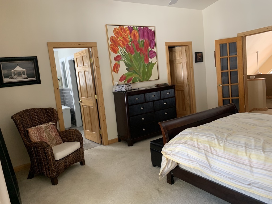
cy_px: 102
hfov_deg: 67.3
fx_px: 204
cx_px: 136
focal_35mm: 26
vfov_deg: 53.1
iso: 200
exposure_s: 1/60
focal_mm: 4.25
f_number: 1.8
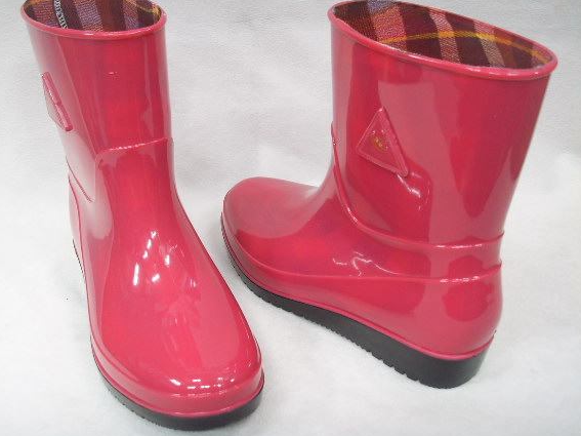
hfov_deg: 42.9
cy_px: 211
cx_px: 259
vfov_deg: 32.9
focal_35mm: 44
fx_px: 738
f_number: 3.5
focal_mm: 6.6
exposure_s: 1/8
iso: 63
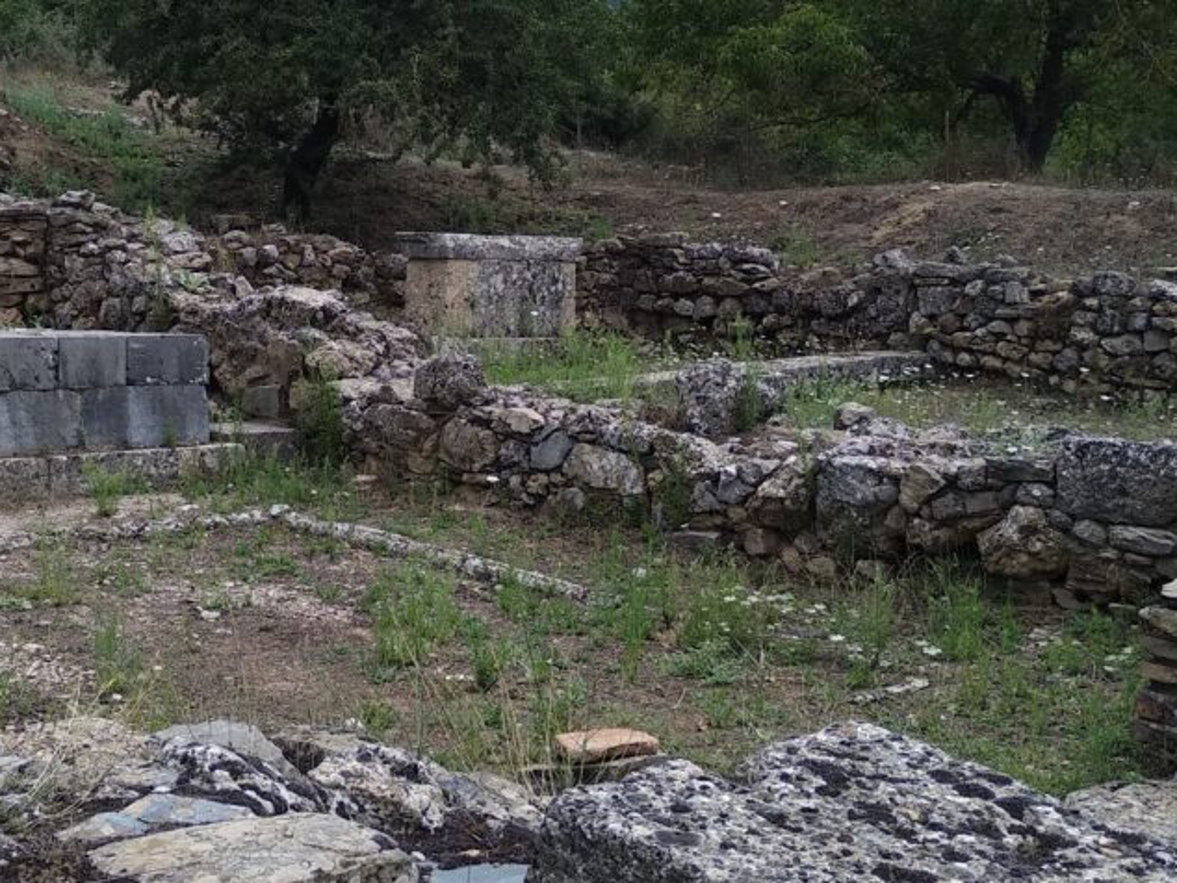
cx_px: 336
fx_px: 1633
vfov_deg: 30.2
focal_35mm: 48
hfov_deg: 38.9
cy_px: 339
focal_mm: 3.83
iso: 125
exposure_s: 1/260
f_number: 2.2
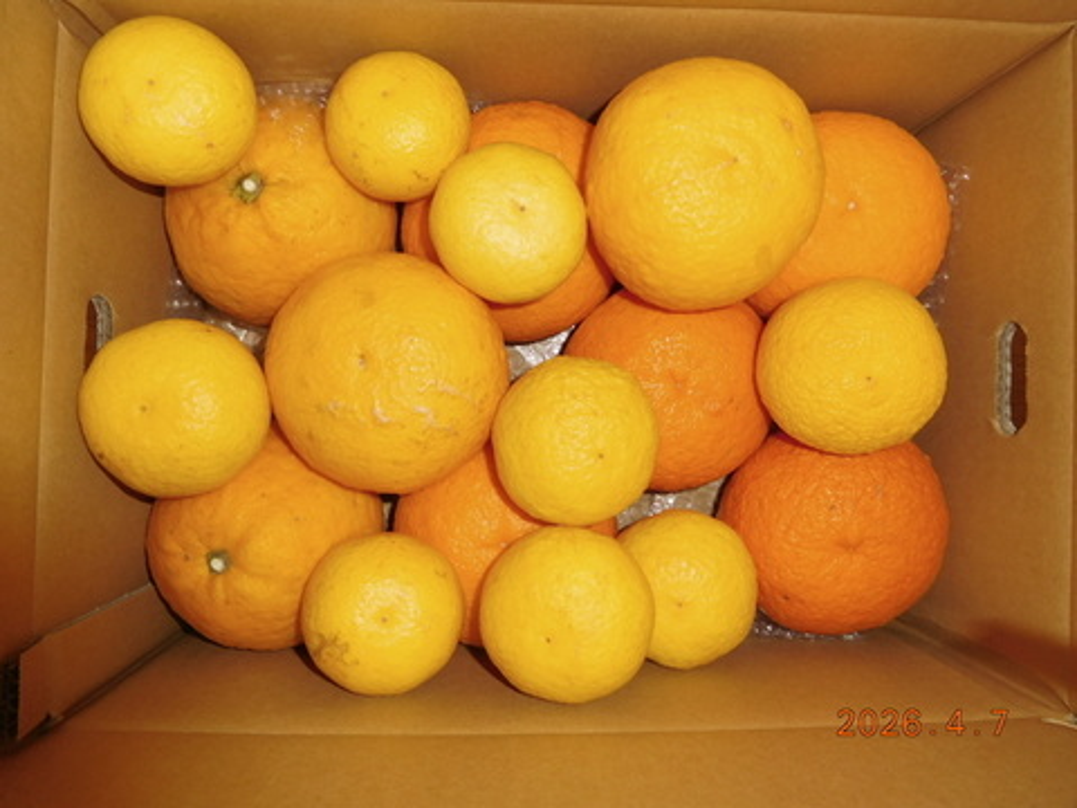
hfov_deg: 69.4
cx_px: 538
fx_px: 778
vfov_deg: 54.9
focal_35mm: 25
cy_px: 404
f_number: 3.4
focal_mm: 4.5
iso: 125
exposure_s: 1/30
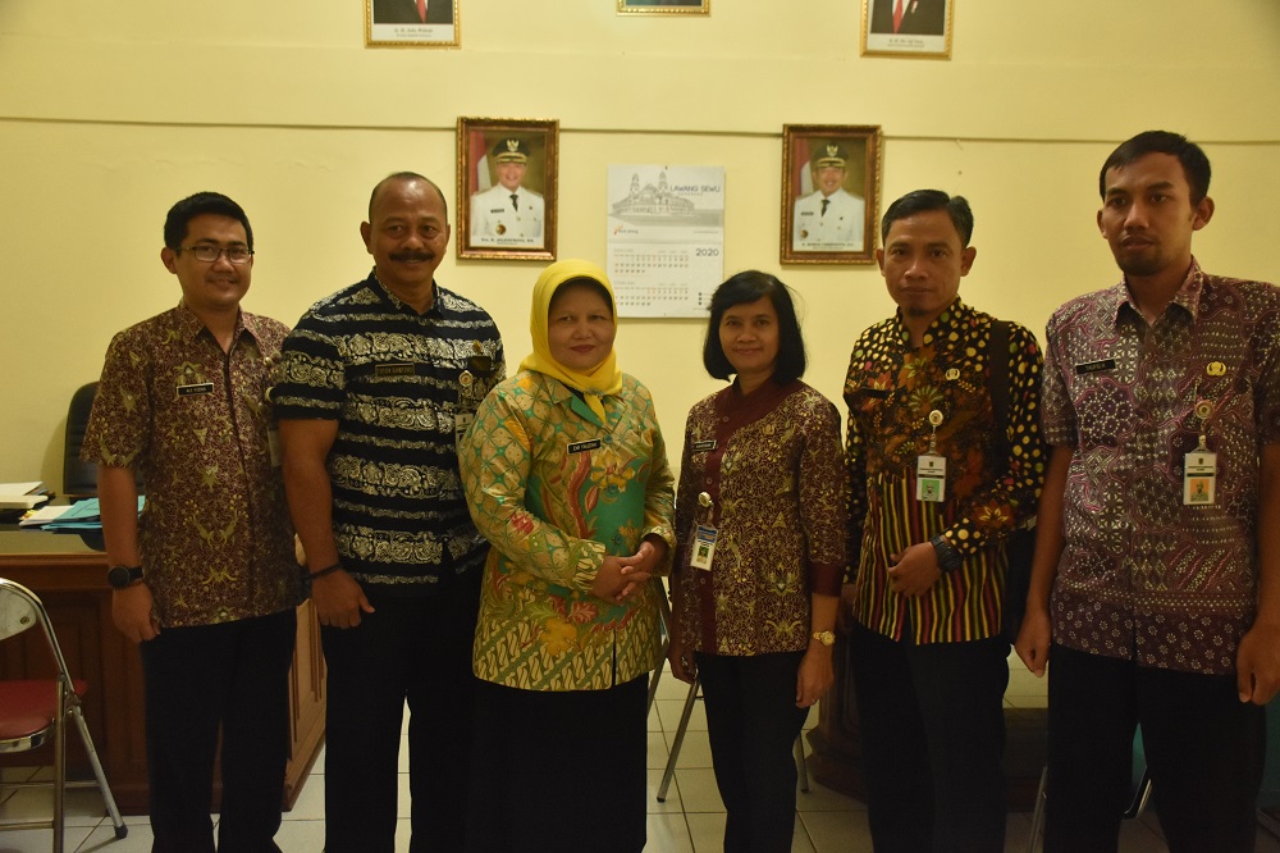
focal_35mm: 34
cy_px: 426
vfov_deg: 38.3
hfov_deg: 55.1
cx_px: 640
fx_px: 1226
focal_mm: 23
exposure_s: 1/40
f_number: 3.8
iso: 2200
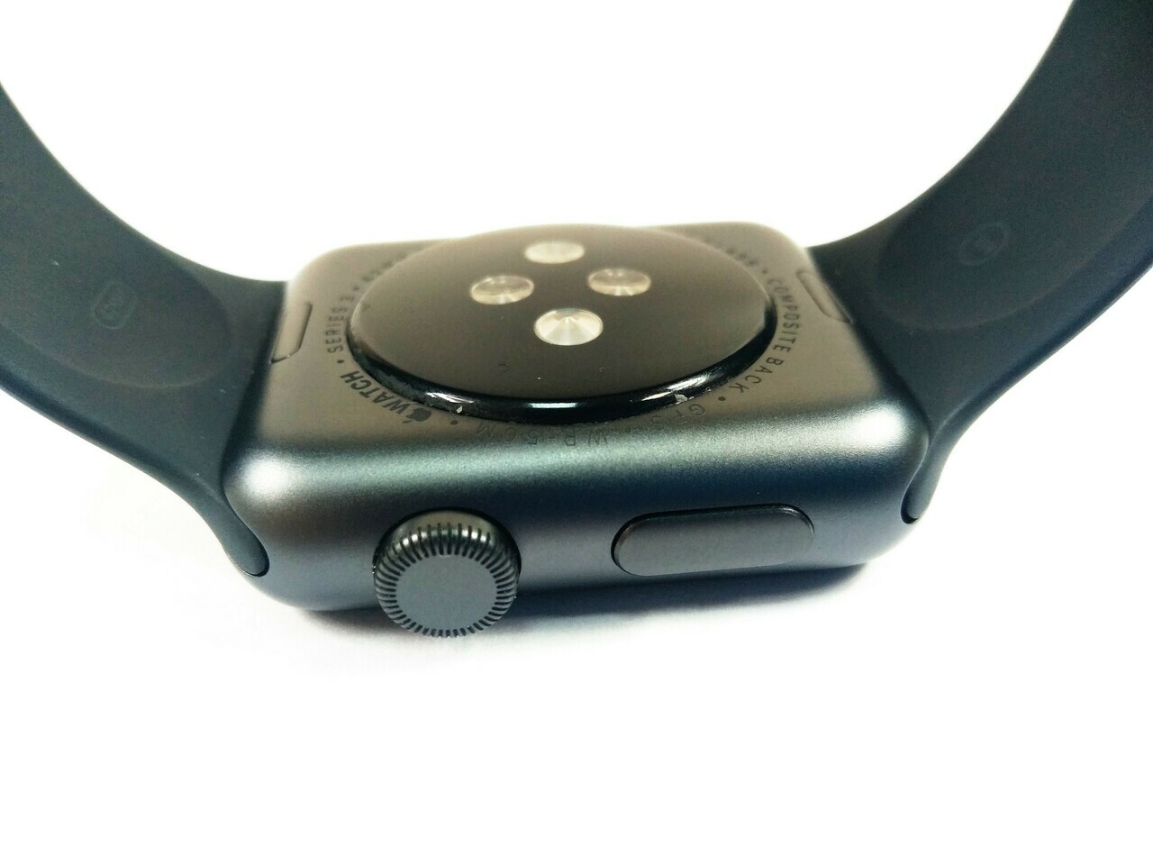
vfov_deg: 53.1
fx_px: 866
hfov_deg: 67.3
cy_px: 432
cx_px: 576
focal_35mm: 26
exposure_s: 1/50
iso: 250
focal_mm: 3.82
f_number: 2.2
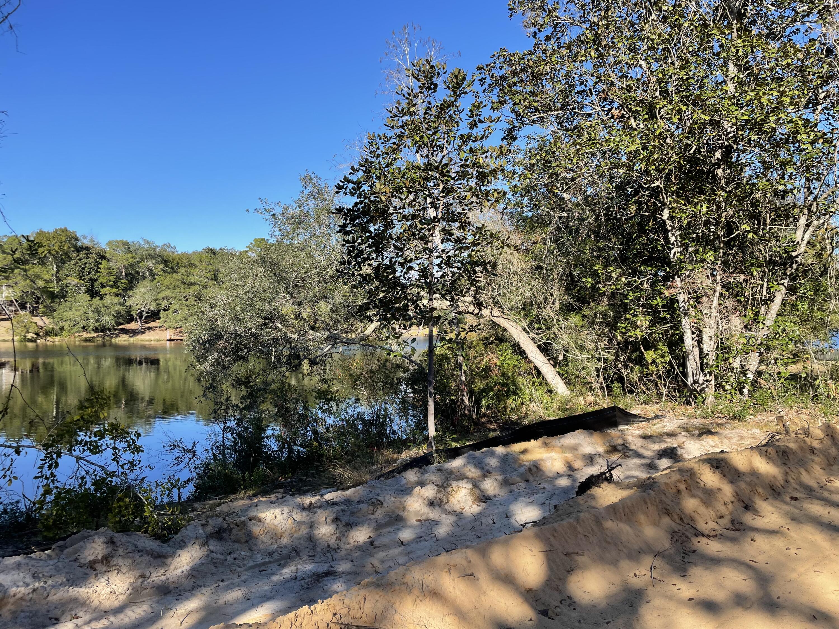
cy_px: 314
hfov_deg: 67.3
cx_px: 420
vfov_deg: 53.1
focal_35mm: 26
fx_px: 630
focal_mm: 4.2
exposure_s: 1/1618
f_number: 1.6
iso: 32
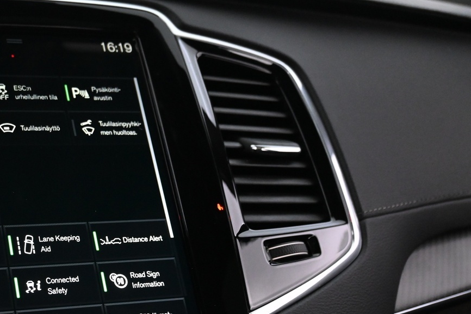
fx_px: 771
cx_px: 40
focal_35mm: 59
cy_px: 221
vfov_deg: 22.9
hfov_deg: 32.2
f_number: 4
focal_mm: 21
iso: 2200
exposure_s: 1/30
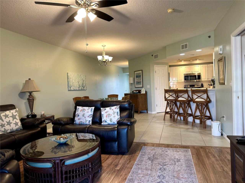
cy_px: 92
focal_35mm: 24
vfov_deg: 56.8
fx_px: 170
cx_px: 122
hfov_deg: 71.6
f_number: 1.78
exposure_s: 1/60
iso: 200
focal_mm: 6.86
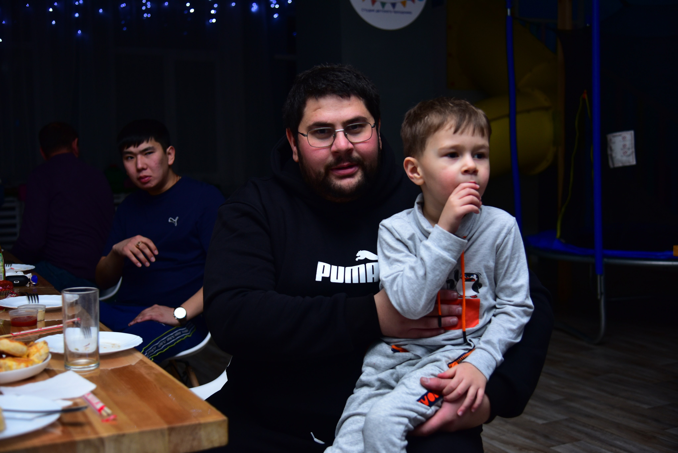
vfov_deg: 30.5
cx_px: 339
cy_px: 226
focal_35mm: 44
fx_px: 829
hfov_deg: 44.5
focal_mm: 44
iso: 640
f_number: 4
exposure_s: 1/125
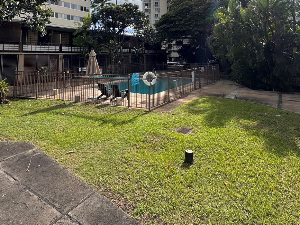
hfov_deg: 71.5
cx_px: 136
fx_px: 208
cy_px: 35
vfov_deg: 51.9
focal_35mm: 24
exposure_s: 1/2770
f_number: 2.2
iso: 50
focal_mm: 2.22
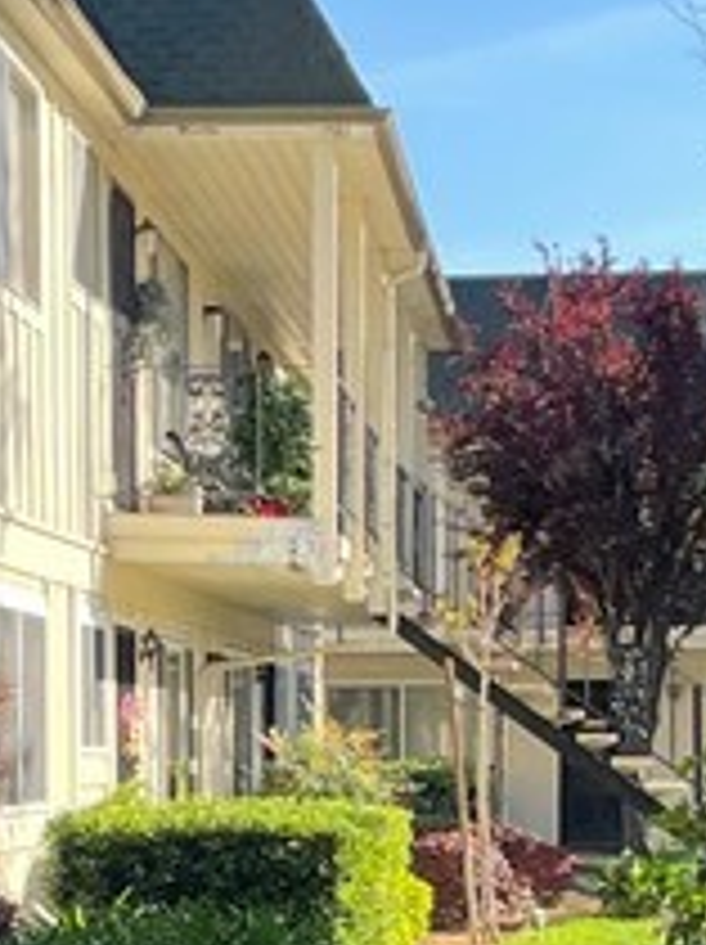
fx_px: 3461
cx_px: 261
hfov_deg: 11.6
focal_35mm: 127
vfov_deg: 15.2
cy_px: 999
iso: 32
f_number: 1.6
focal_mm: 4.2
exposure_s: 1/729
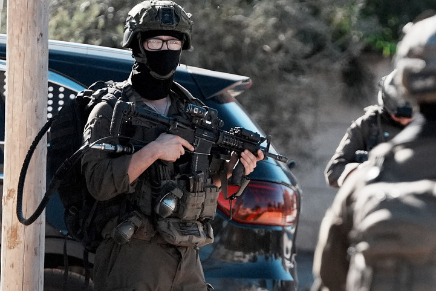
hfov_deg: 4.1
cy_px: 154
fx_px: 6044
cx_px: 153
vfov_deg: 2.8
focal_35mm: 499
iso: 2500
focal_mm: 200
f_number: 4
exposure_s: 1/16000
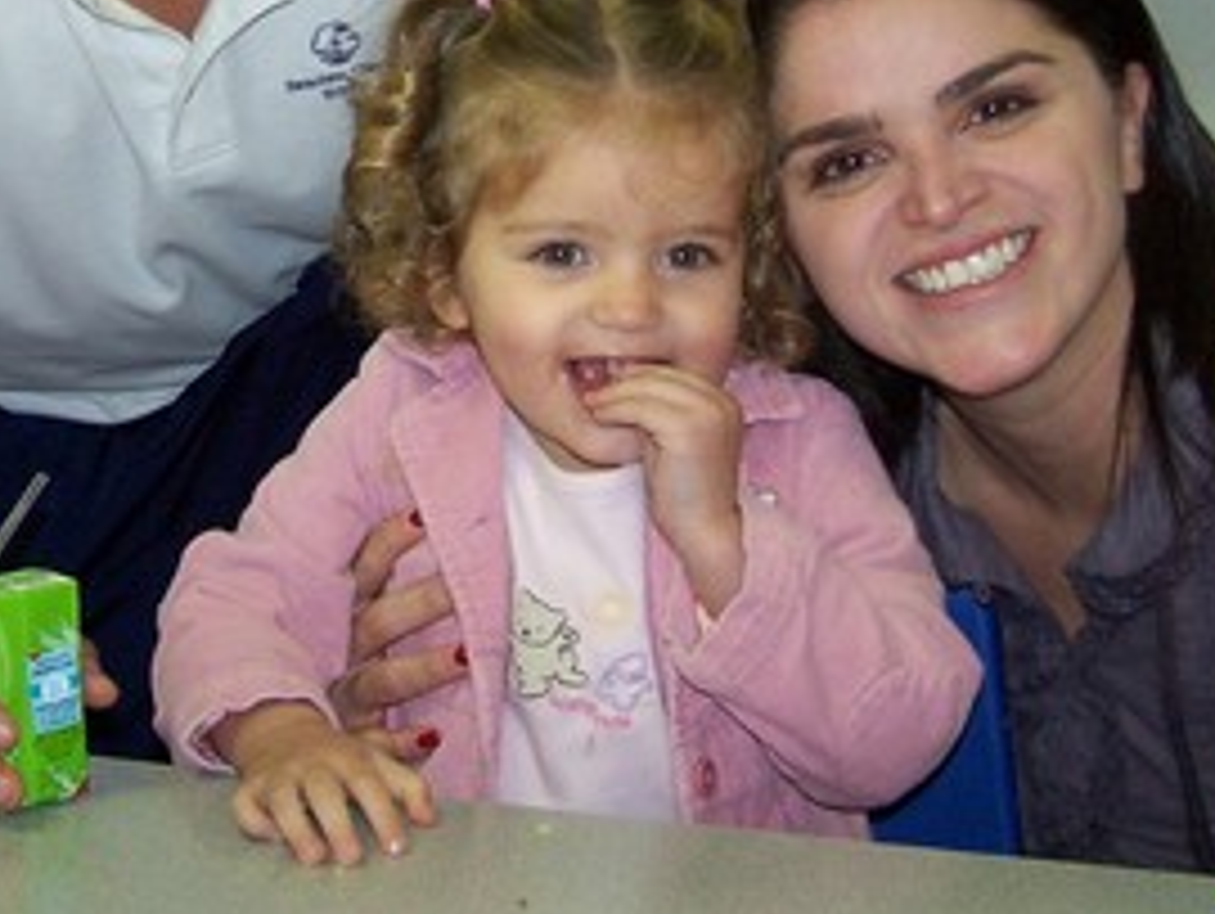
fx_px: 3162
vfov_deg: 16.2
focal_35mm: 90
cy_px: 68
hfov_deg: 21.6
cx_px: 346
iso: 140
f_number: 2.8
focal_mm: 6.3
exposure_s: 1/60
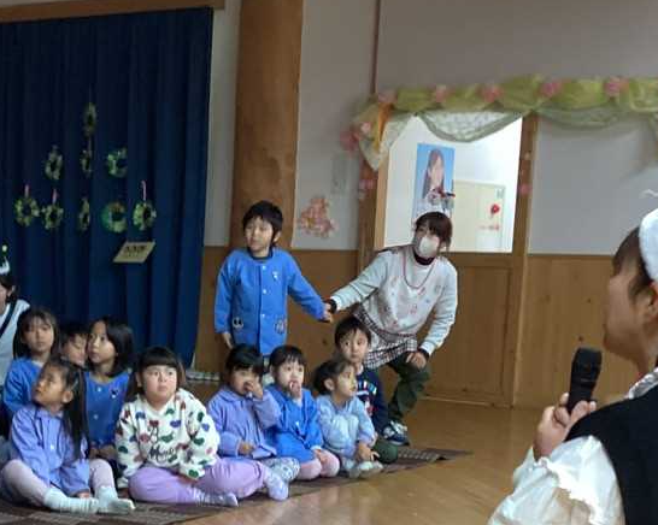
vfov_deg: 21.1
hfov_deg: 26.4
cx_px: 147
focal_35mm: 71
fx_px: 1382
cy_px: 468
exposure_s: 1/33
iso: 320
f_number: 2.4
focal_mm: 3.3
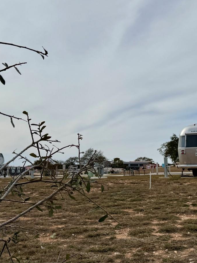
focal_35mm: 54
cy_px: 133
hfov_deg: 26.8
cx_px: 135
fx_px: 410
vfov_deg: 35.5
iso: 80
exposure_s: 1/14286
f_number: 1.78
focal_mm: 6.76
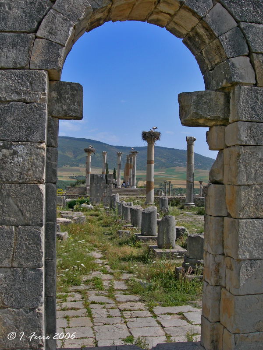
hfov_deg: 37.7
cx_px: 132
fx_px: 385
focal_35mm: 38
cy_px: 175
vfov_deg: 49.0
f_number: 4.8
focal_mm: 7.8
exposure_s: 1/482
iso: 50
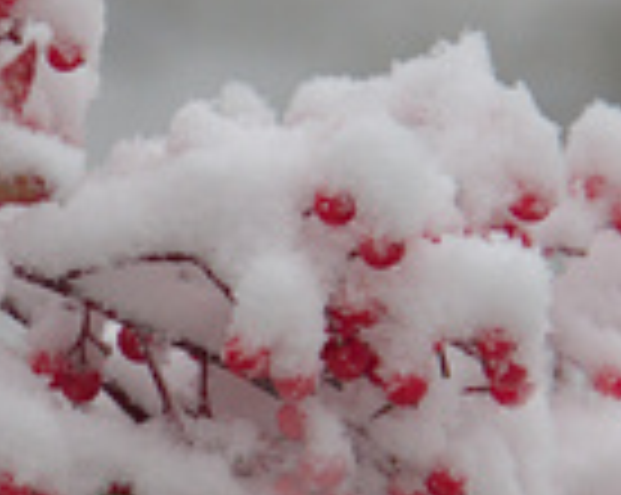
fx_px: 15978
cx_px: 194
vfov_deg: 1.8
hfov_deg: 2.2
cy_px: 398
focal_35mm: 871
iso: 800
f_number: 5.6
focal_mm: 185
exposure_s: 1/80
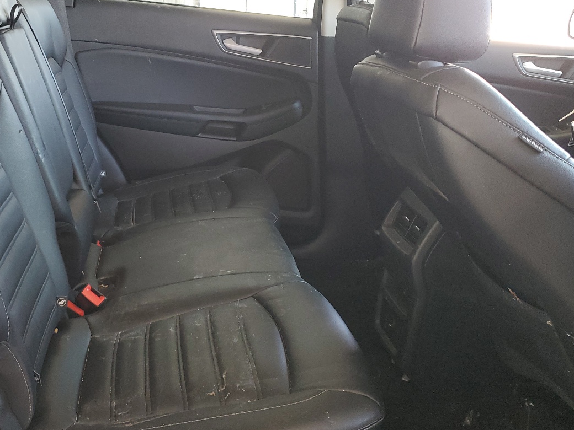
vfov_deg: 35.8
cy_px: 173
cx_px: 194
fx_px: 663
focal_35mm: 40
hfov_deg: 46.1
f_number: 1.5
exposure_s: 1/60.2
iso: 101
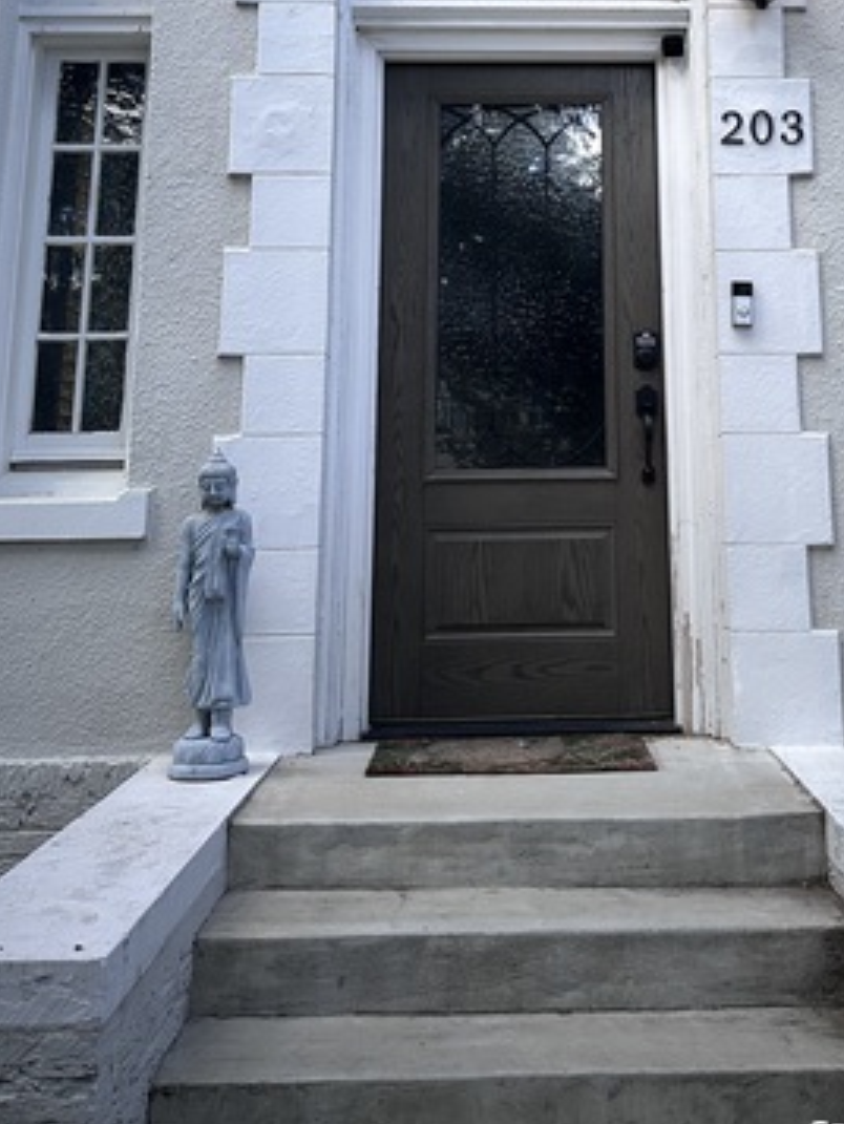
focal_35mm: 43
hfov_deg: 33.3
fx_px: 1397
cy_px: 142
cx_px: 567
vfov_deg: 40.9
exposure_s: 1/903
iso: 80
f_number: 1.78
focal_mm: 6.86
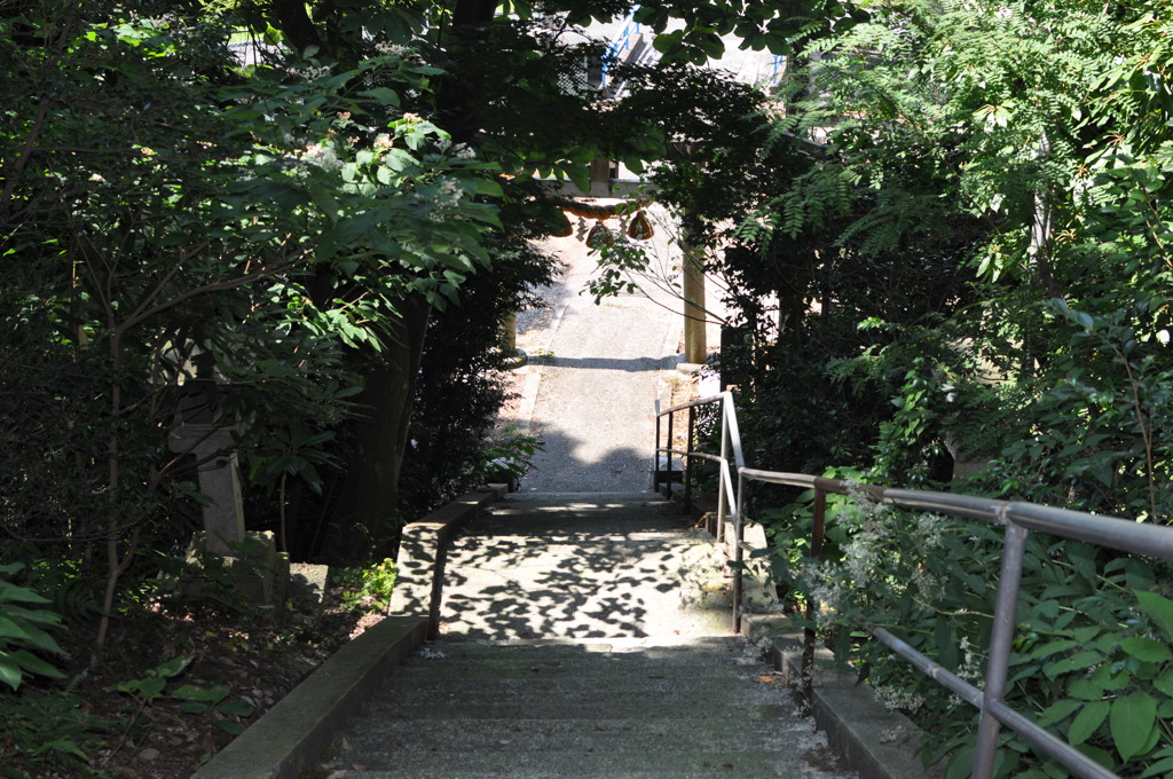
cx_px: 586
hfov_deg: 37.9
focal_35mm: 52
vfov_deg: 25.7
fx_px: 1708
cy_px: 390
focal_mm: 35
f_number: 4.5
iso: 200
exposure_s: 1/200
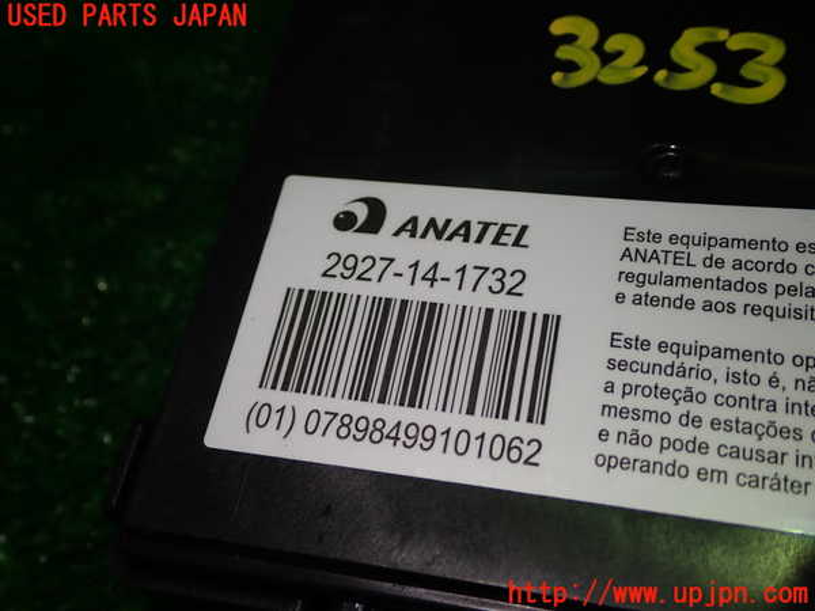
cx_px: 408
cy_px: 306
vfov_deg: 35.1
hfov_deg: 45.8
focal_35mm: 41
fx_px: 965
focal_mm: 7.31
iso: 125
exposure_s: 1/80
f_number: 2.8
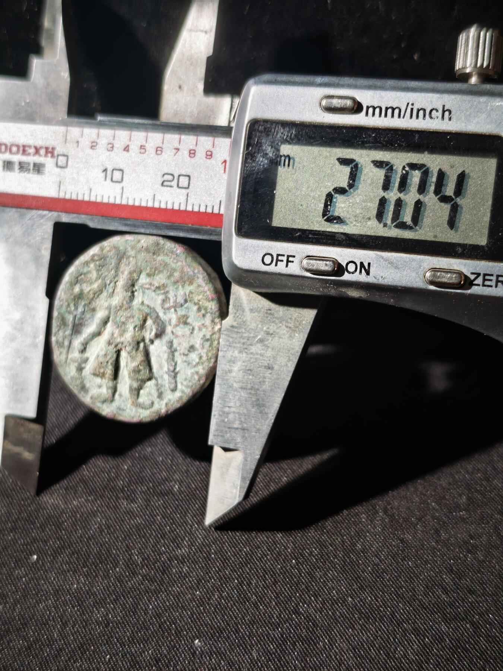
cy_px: 336
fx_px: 969
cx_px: 252
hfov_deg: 29.1
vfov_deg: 38.2
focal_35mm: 50
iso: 400
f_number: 1.63
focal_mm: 5.85
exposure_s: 1/100
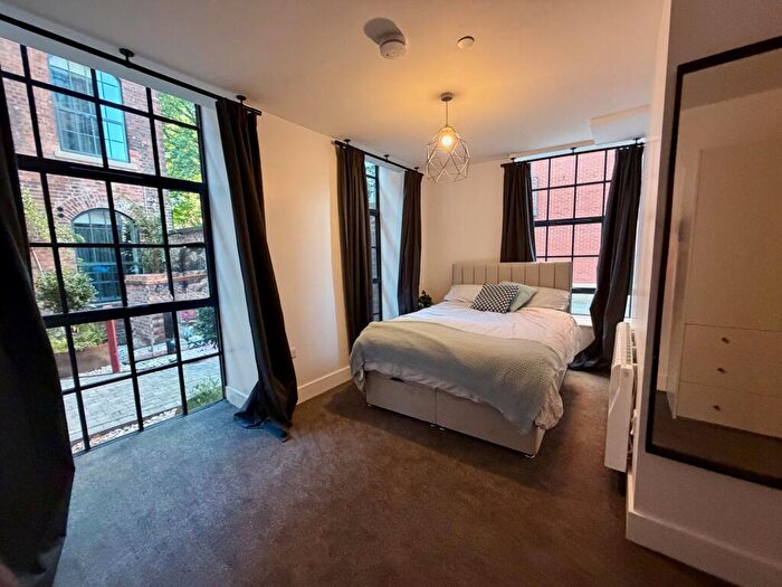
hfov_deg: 102.1
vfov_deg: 85.7
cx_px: 391
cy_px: 294
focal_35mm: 14
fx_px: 316
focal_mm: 2.22
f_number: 2.2
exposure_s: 1/50
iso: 400
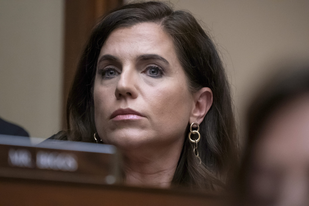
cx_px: 154
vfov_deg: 2.3
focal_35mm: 600
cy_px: 103
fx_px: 5150
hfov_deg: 3.4
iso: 10000
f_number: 5.6
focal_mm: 400
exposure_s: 1/640
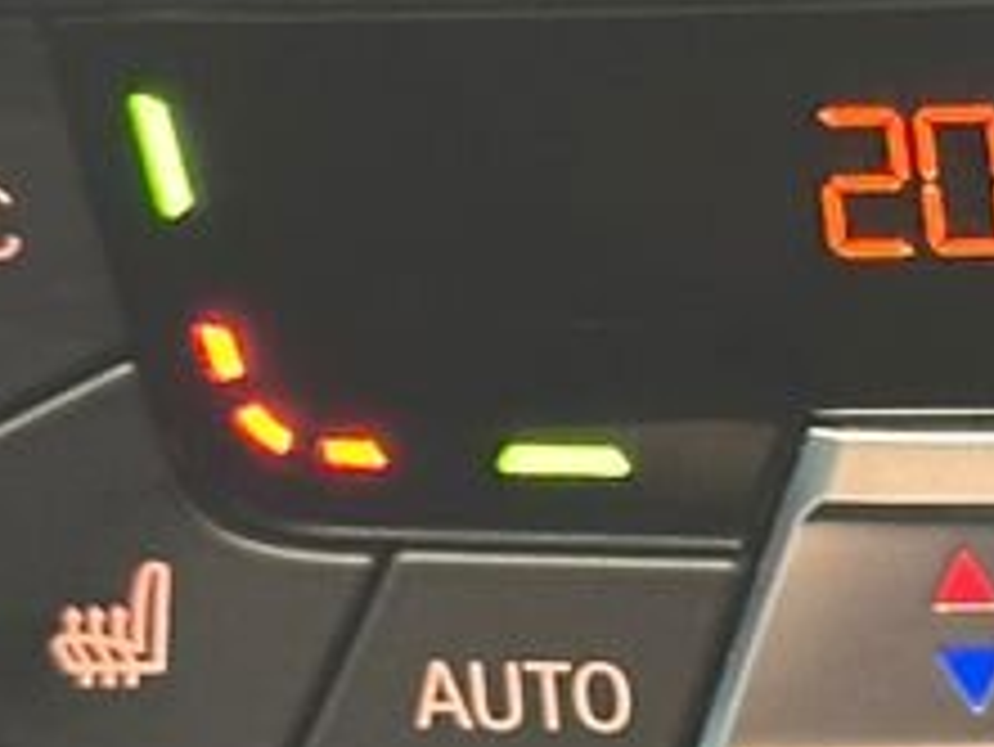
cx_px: 1507
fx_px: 6378
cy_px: 454
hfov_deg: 8.7
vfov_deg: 6.7
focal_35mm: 222
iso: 400
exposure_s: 1/33
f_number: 1.78
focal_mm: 6.86
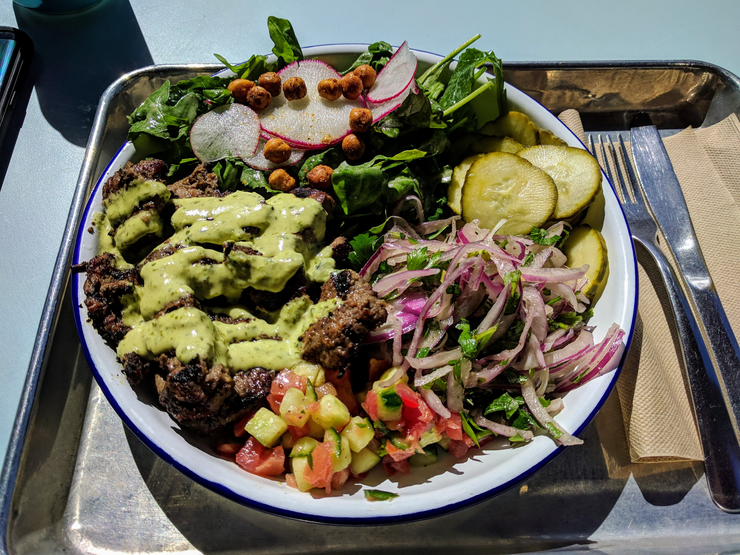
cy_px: 278
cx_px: 370
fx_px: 556
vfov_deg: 53.1
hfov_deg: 67.3
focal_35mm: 26
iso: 64
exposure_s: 1/6173
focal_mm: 4.67
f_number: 2
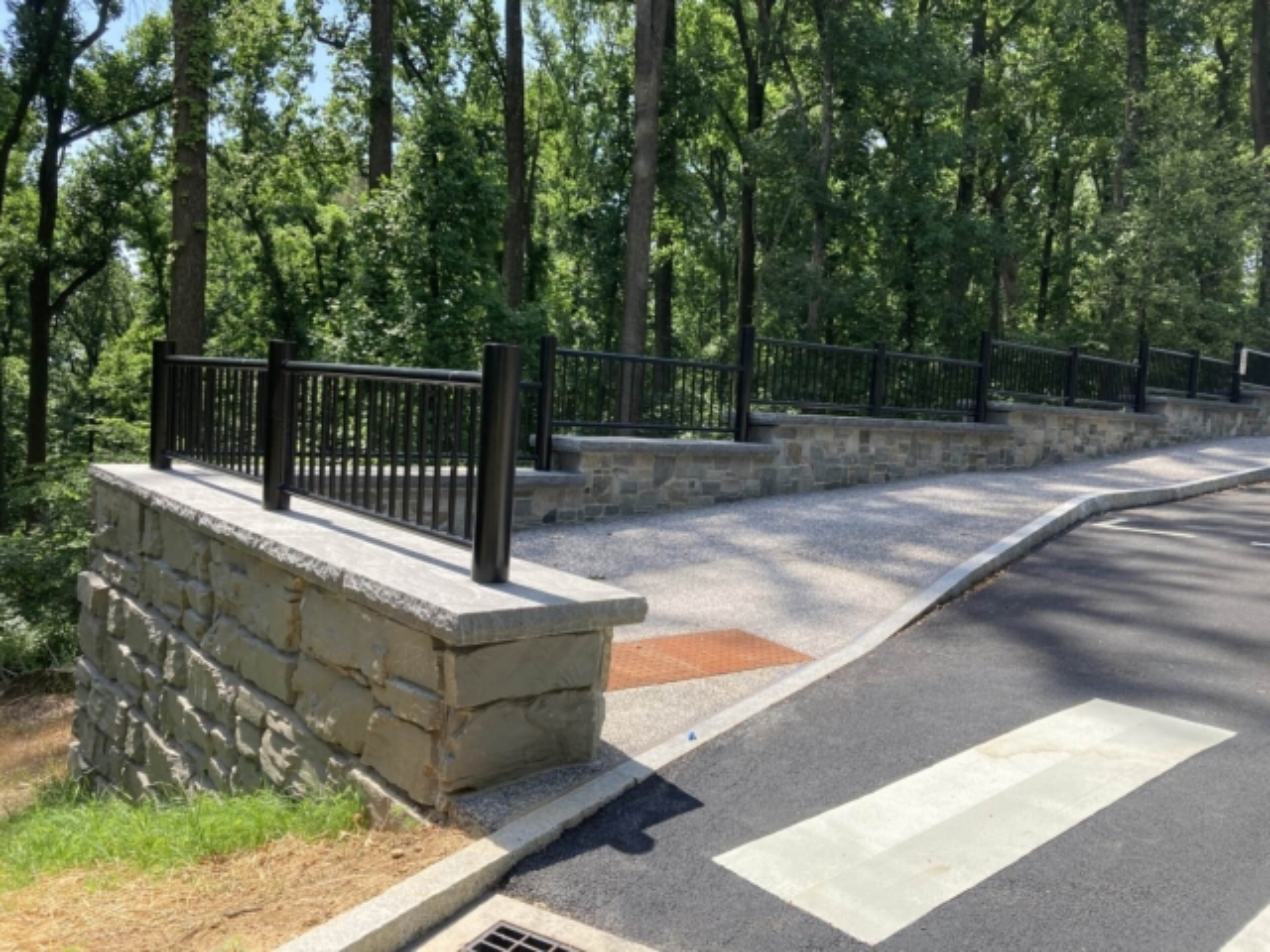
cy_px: 476
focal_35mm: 28
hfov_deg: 63.4
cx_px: 635
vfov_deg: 49.7
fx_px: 1027
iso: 20
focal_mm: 3.99
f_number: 1.8
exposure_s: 1/684
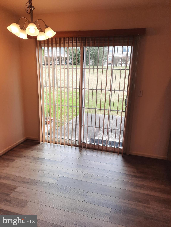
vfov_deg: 69.4
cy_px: 114
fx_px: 165
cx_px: 86
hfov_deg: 54.9
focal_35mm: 25
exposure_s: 1/177
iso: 32
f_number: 2
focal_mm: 4.6
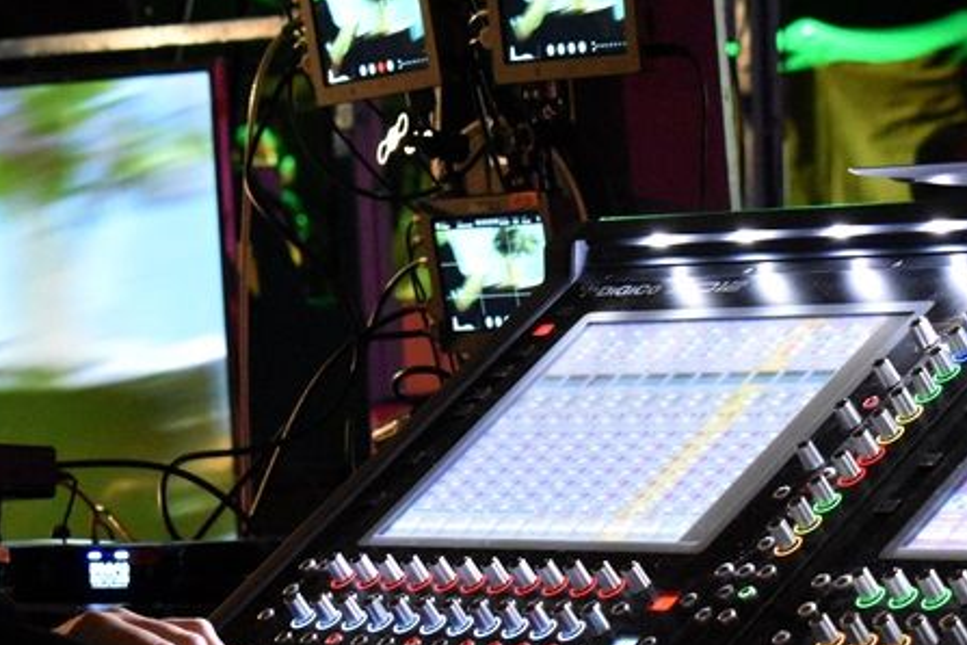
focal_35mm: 172
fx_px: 4620
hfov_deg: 11.9
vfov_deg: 8.0
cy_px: 304
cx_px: 569
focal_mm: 50
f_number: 5.6
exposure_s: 1/40
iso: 6400
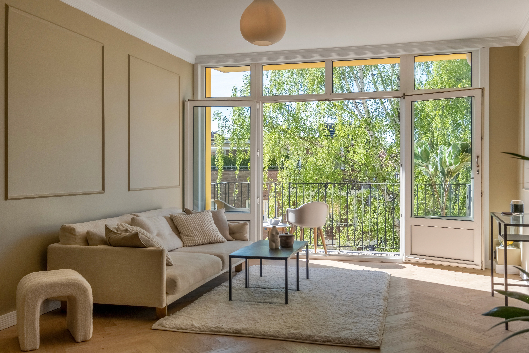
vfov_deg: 38.9
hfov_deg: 55.8
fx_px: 500
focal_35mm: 34
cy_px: 176
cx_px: 264
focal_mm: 22.9
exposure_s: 1/3200
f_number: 8
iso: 320
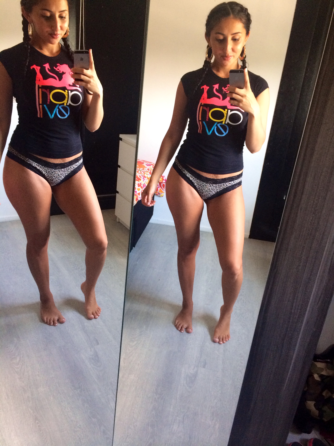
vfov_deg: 60.0
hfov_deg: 46.8
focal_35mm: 30
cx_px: 167
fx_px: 386
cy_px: 223
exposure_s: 1/30
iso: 200
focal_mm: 4.12
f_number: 2.2
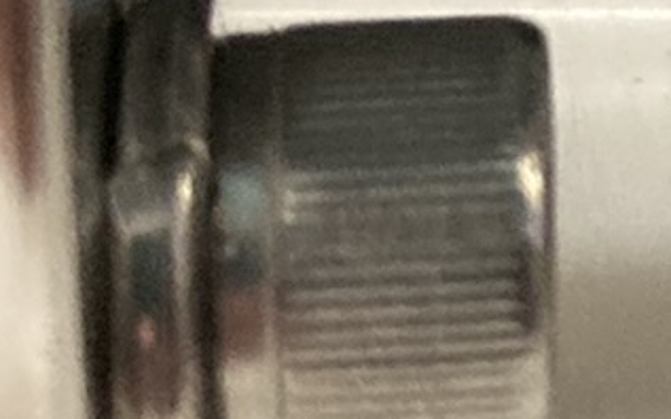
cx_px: 1509
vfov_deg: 6.7
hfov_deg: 9.8
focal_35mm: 192
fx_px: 3510
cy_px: -362
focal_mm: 3.99
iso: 320
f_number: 1.8
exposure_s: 1/33
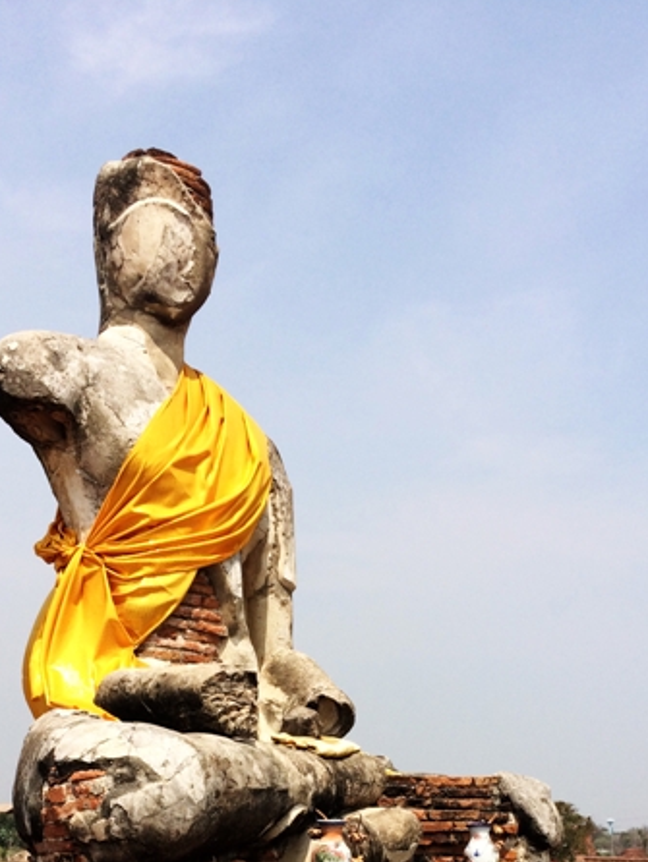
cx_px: 280
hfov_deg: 28.0
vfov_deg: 34.9
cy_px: 760
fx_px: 1297
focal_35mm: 52
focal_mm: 4.15
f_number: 2.2
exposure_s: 1/2564
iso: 32
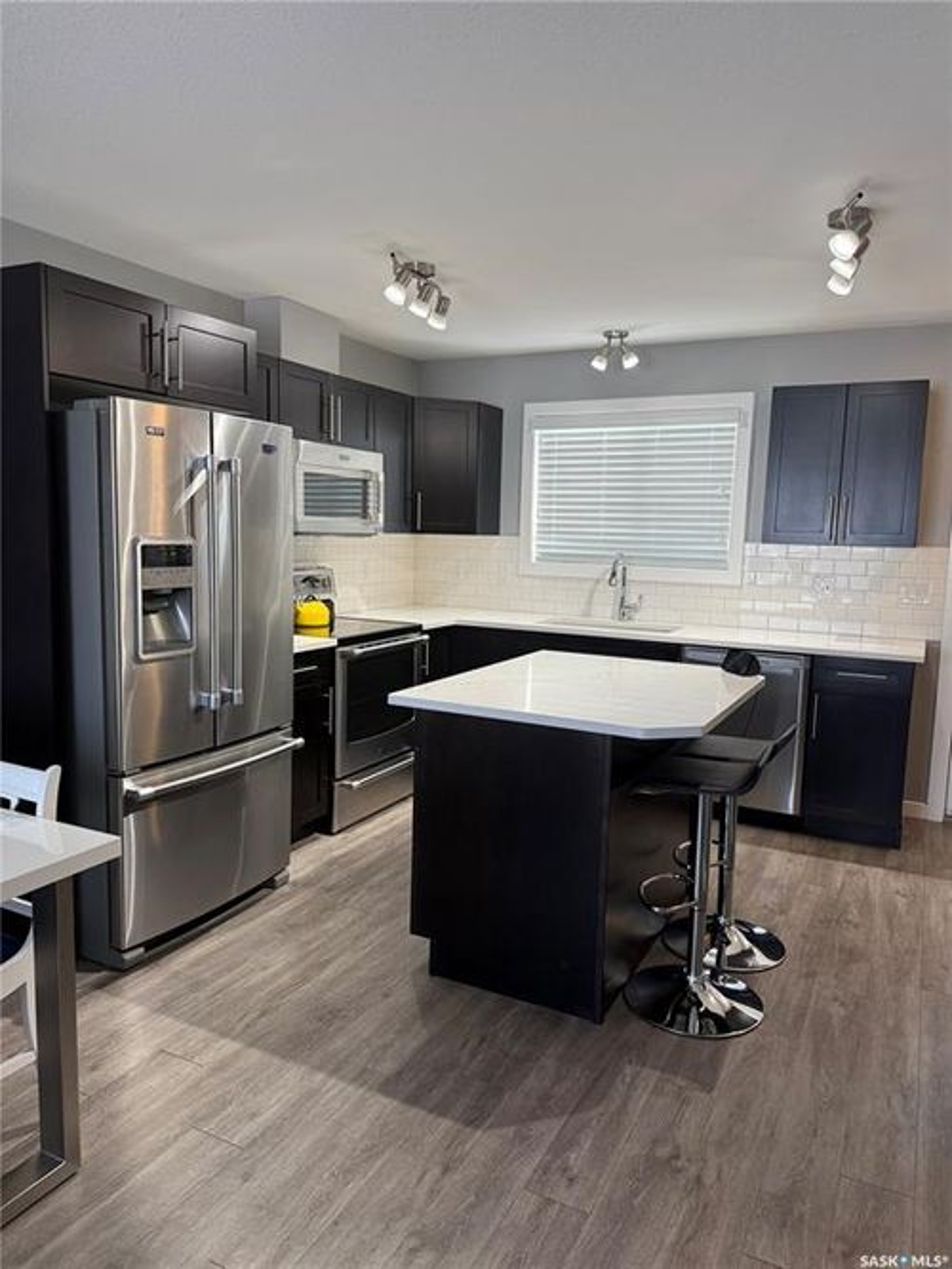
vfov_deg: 71.6
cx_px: 476
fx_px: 880
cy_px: 634
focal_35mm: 24
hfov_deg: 56.8
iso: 160
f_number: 1.78
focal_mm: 6.76
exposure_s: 1/120
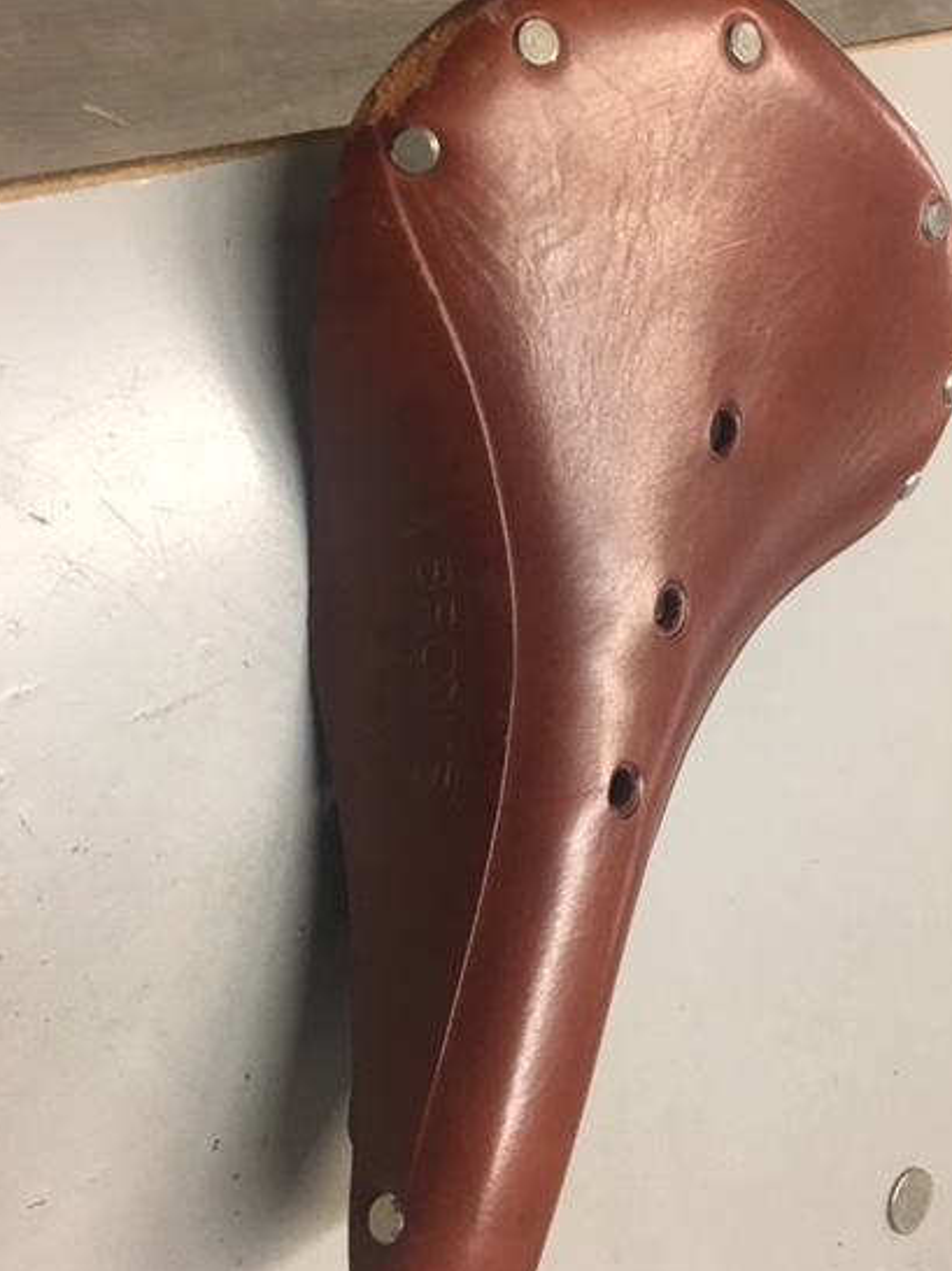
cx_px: 540
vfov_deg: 54.0
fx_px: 1248
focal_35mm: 34
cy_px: 649
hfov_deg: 41.7
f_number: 2.2
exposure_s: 1/30
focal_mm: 4.15
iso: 200
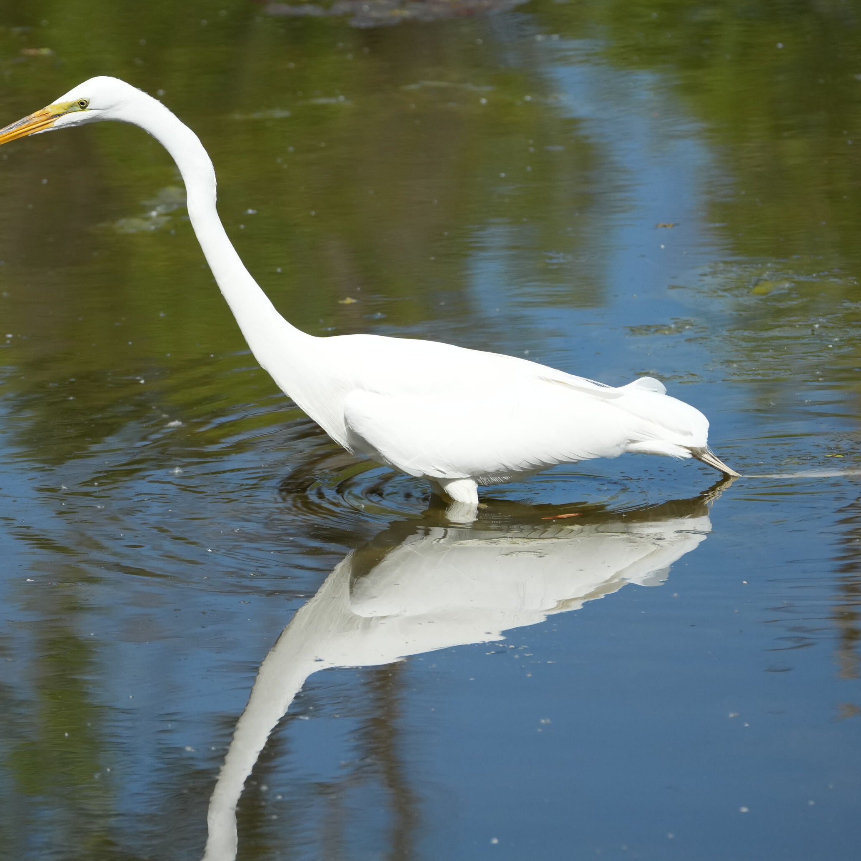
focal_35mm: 453
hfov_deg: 3.9
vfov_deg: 3.9
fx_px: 12748
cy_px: 469
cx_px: 317
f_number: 6.3
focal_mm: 255
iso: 640
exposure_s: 1/2500
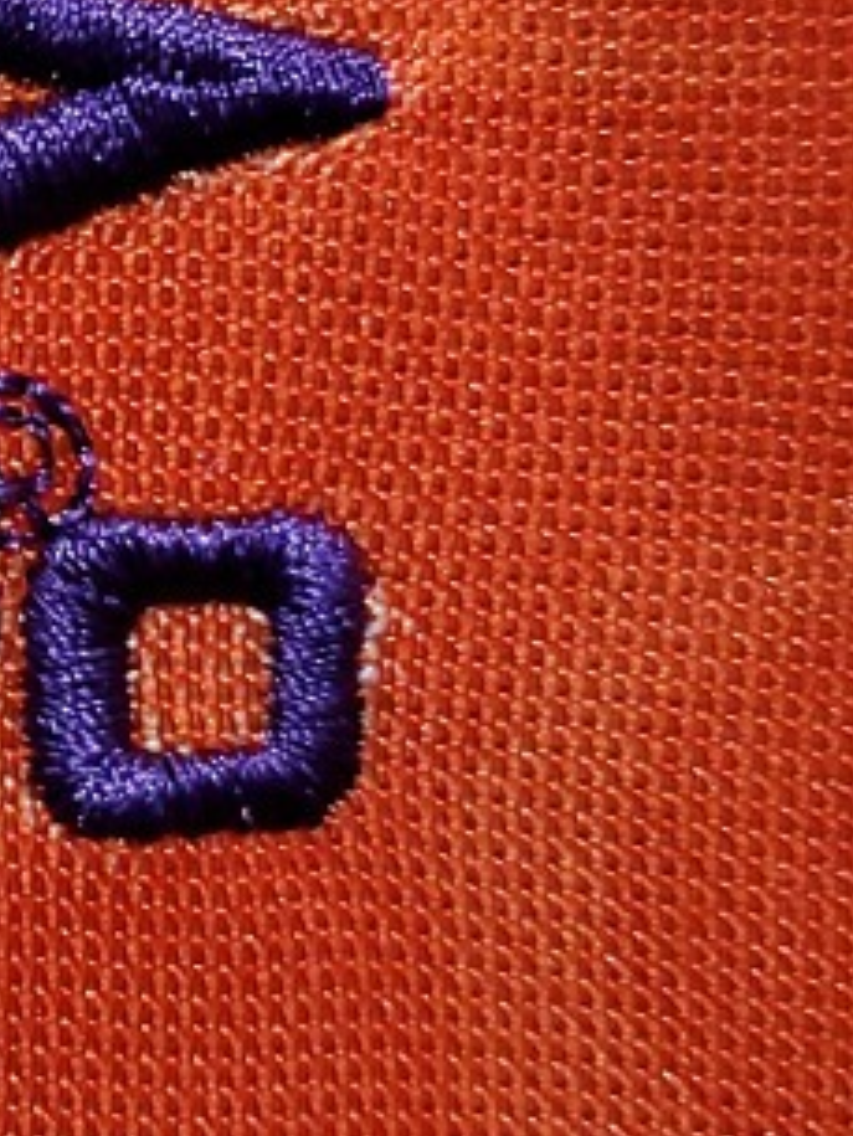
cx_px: -365
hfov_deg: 15.1
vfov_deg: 21.1
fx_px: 3021
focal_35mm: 92
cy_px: 242
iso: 200
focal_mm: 4.3
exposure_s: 1/30
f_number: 1.5
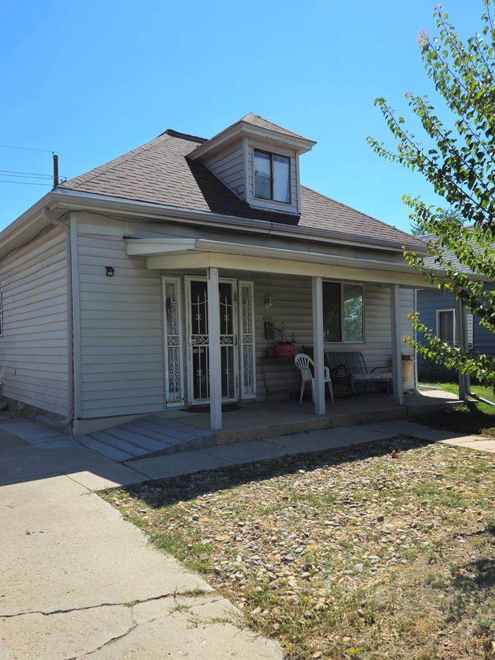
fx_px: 534
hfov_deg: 49.7
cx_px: 240
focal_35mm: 28
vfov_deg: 63.3
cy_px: 360
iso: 25
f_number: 1.8
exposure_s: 1/1761
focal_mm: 5.4
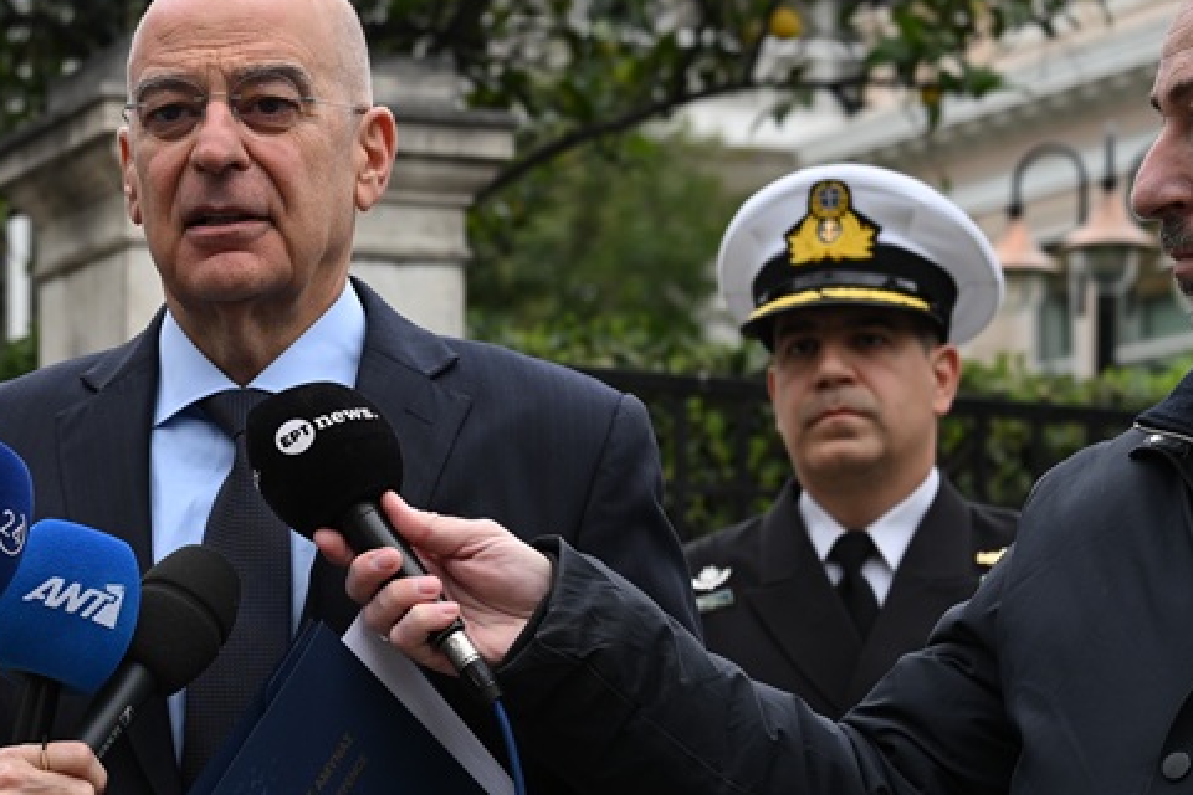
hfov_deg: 17.5
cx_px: 67
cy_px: 718
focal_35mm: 115
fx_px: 3811
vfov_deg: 11.8
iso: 110
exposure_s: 1/250
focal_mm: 46
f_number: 4
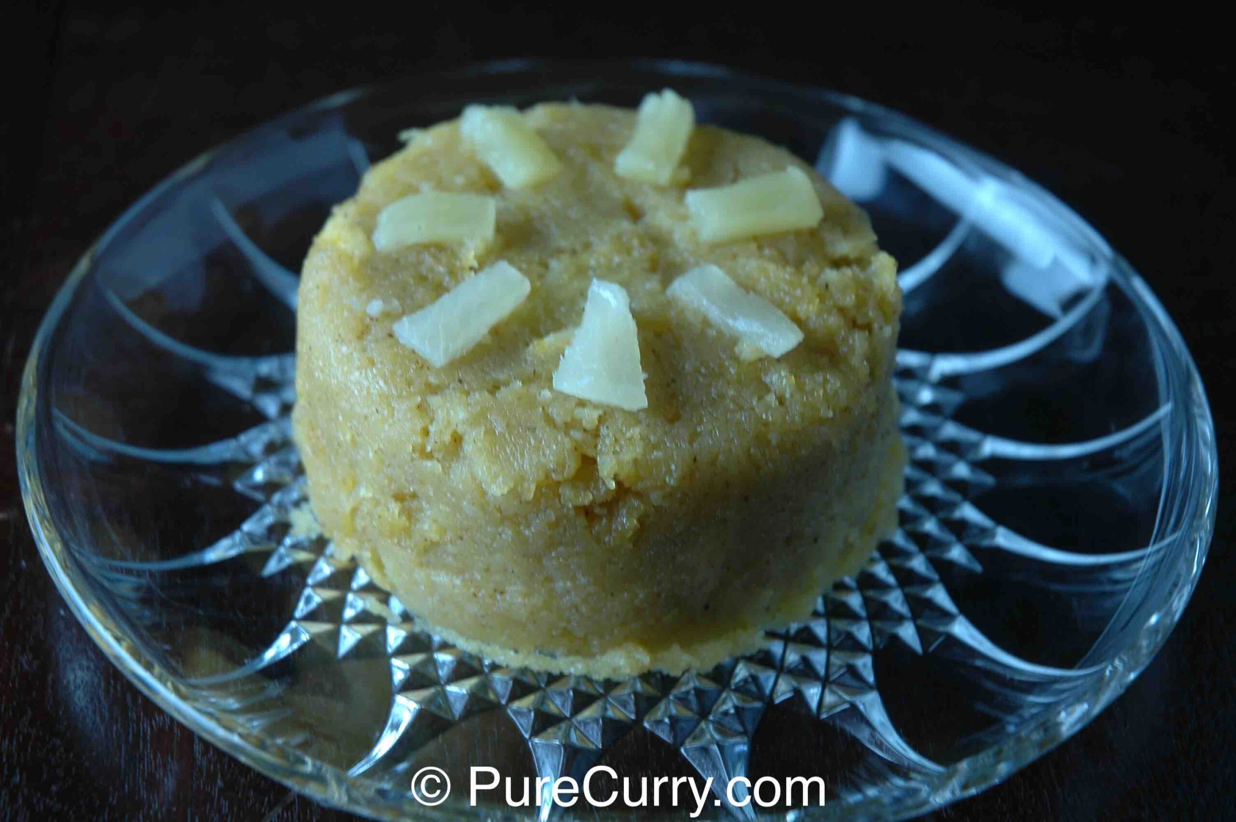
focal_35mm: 78
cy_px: 411
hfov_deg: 26.0
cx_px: 618
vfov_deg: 17.5
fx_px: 2676
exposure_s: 1/13
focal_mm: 52
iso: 200
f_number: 4.5
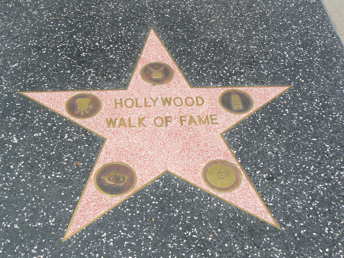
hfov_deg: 38.9
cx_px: 172
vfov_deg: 29.7
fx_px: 487
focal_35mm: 49
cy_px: 129
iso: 80
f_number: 6.3
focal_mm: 8.1
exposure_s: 1/500
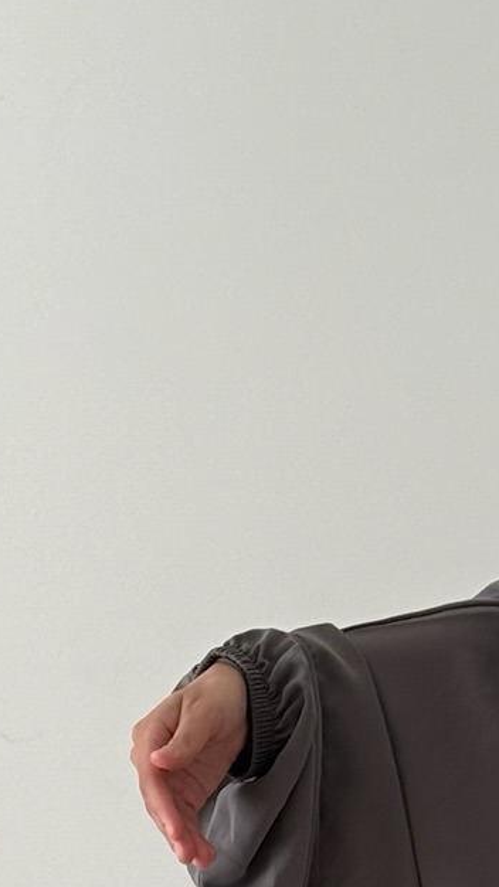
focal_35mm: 171
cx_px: 865
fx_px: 4023
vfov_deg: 12.3
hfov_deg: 6.9
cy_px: 1013
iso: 125
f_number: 1.78
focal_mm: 6.76
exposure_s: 1/236
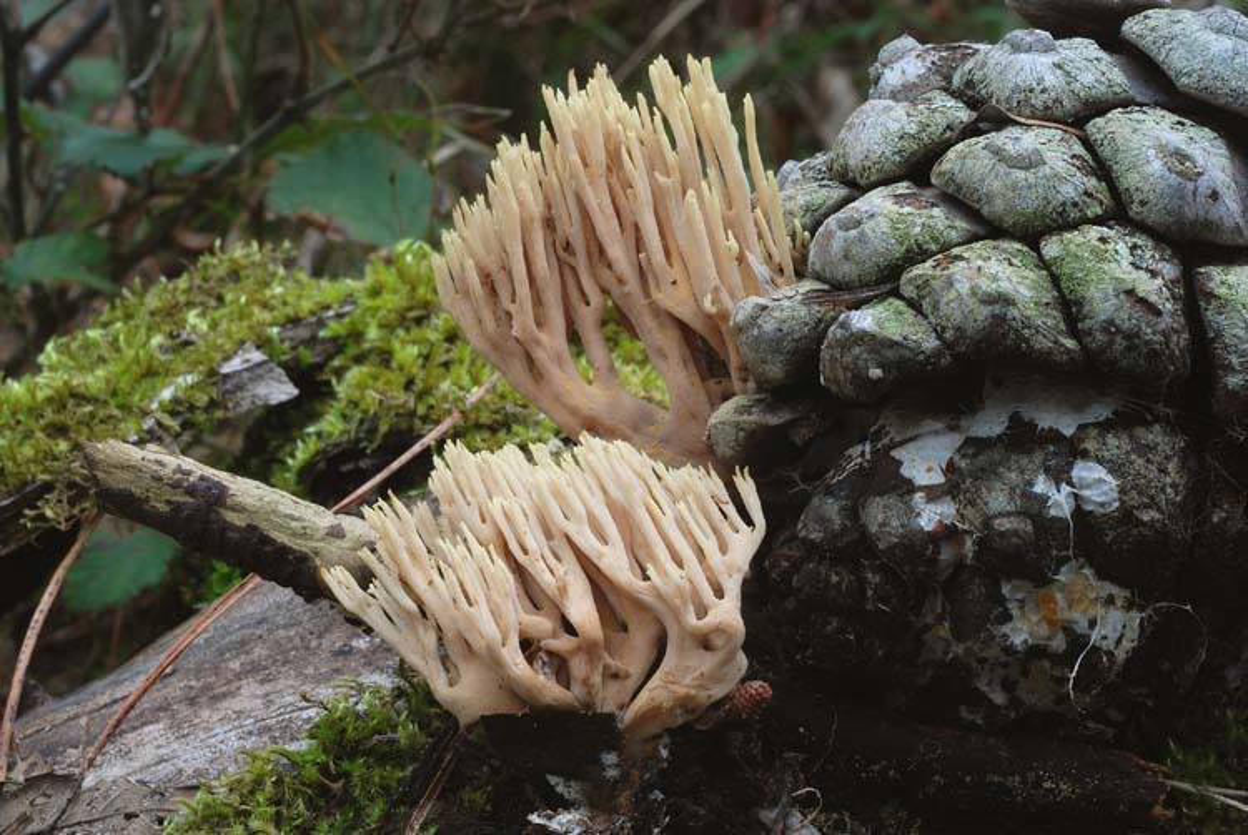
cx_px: 624
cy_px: 418
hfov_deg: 22.6
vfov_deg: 15.2
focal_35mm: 90
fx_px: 3124
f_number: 22
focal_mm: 60
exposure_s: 1/2.5
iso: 200
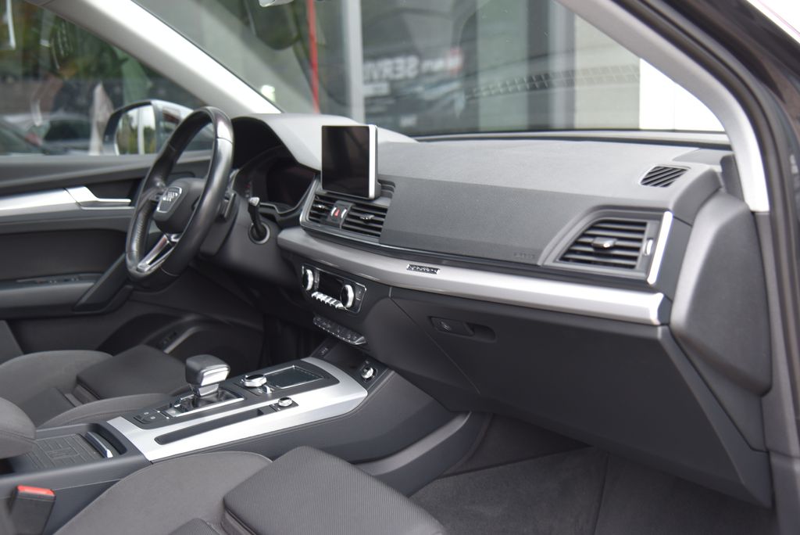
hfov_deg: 44.5
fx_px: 978
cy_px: 268
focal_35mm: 44
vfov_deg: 30.6
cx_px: 400
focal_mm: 44
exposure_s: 1/20
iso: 500
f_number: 4
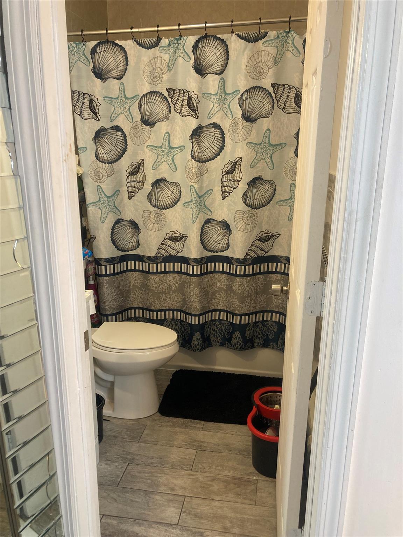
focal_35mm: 28
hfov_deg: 49.7
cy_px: 268
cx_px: 202
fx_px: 435
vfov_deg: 63.4
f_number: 1.8
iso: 64
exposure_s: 1/60
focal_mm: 3.99
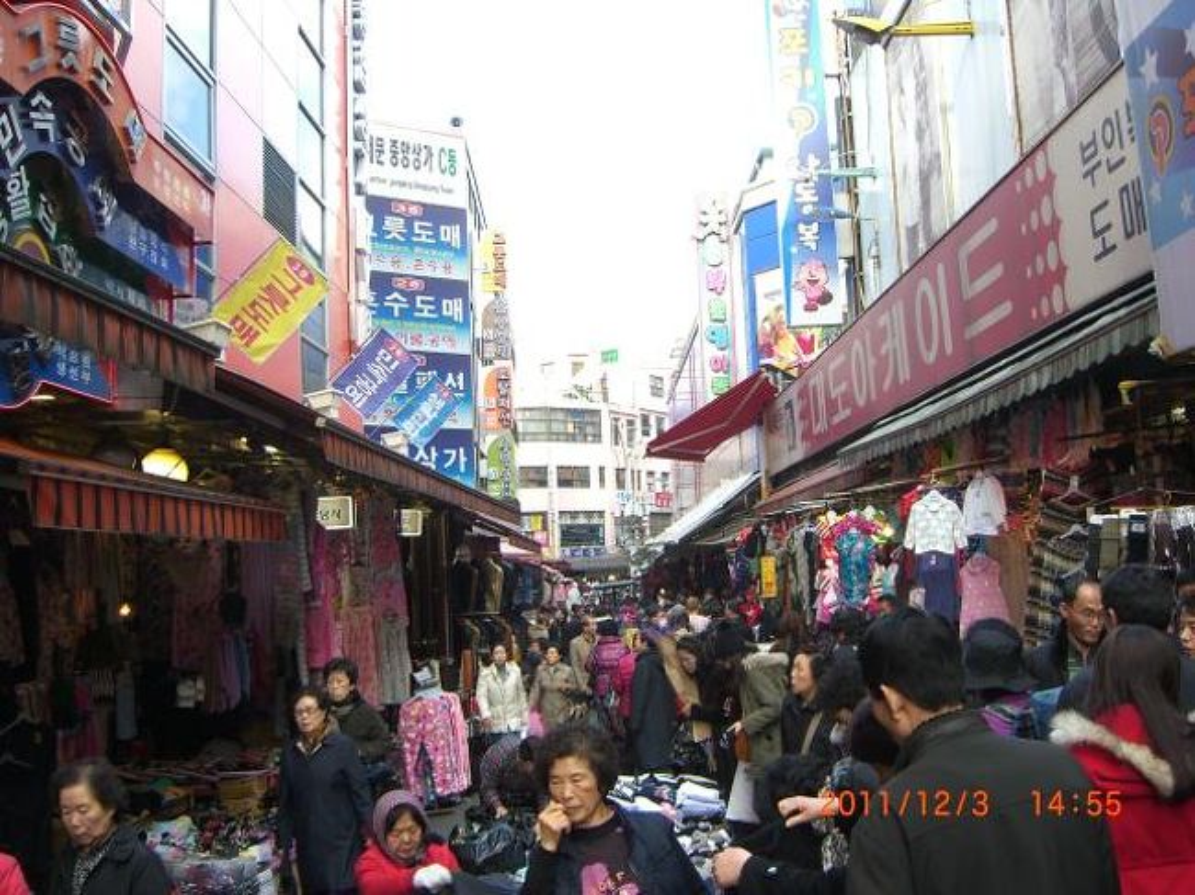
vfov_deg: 37.7
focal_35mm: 38
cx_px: 598
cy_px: 448
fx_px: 1311
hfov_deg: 49.0
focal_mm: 7.9
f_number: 2.8
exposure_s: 1/100
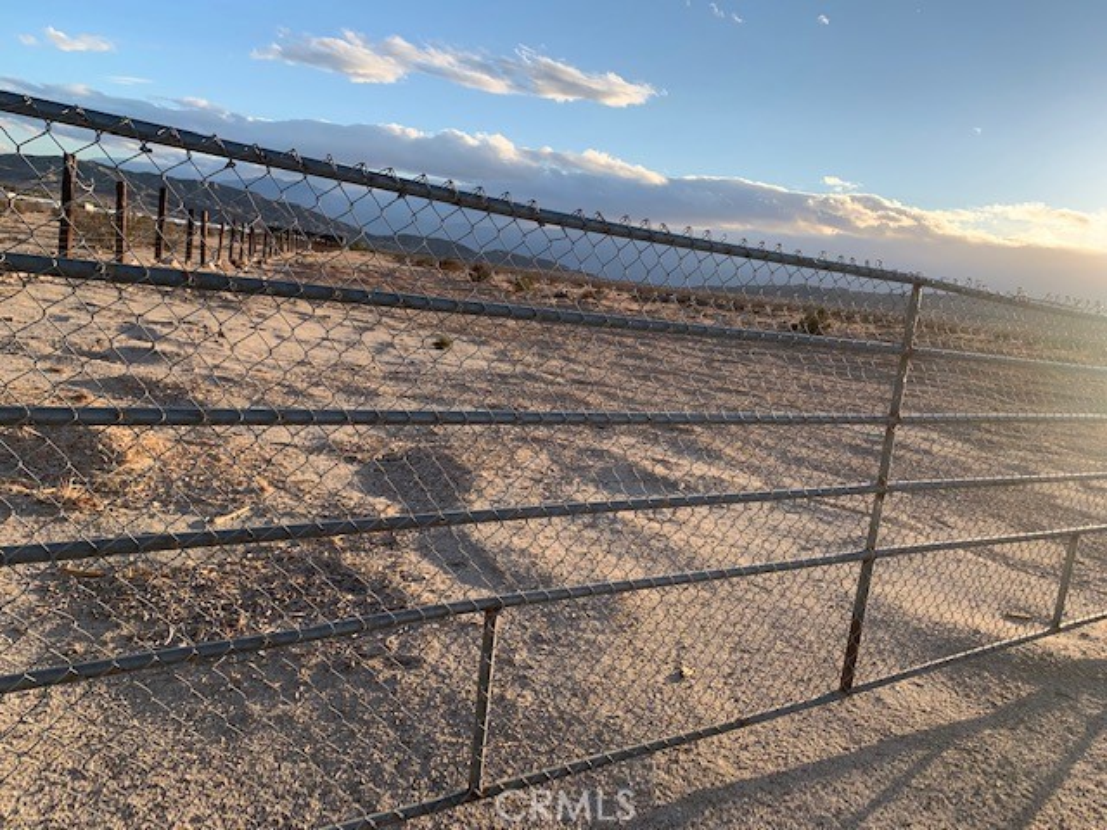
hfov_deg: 67.3
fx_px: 831
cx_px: 554
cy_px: 415
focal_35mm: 26
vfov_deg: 53.1
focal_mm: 4.25
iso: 25
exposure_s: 1/1136
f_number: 1.8
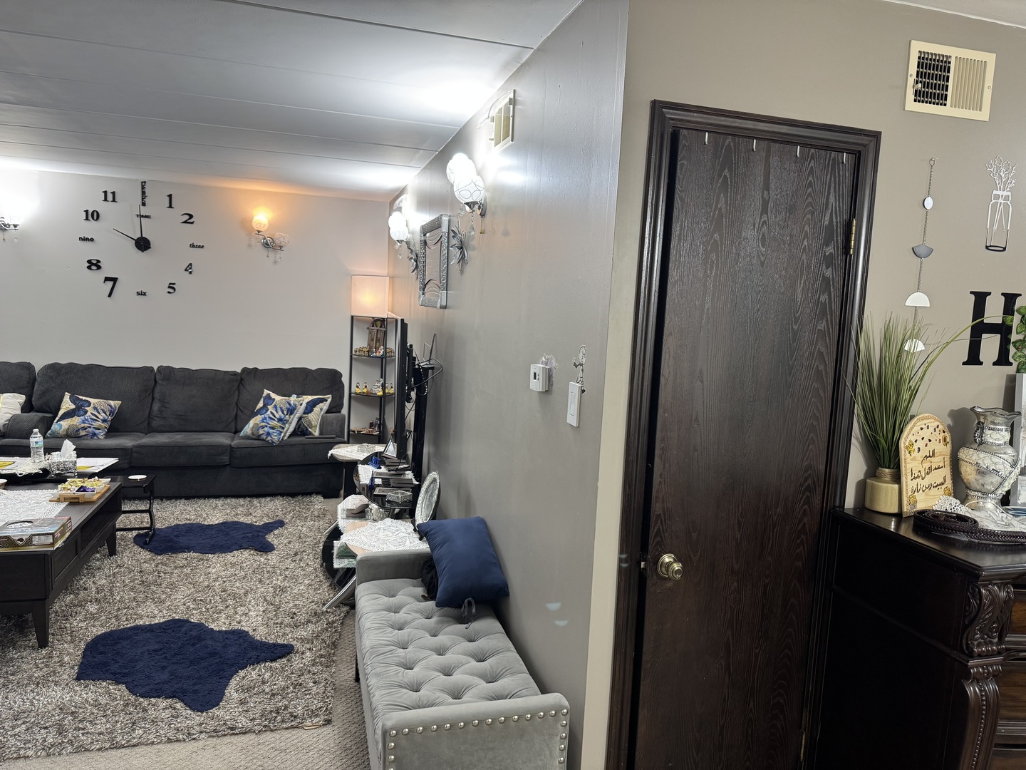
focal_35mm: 24
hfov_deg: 71.6
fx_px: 711
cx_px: 513
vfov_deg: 56.8
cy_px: 385
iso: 160
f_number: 1.78
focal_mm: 6.76
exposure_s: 1/120
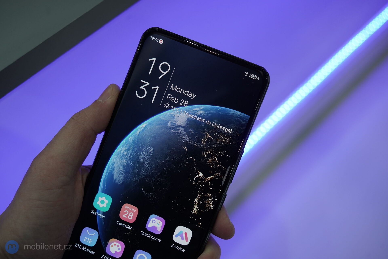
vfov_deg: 30.5
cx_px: 194
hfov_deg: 44.5
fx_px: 474
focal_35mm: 44
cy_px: 130
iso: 1000
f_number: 6.3
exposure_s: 1/160
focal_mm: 44
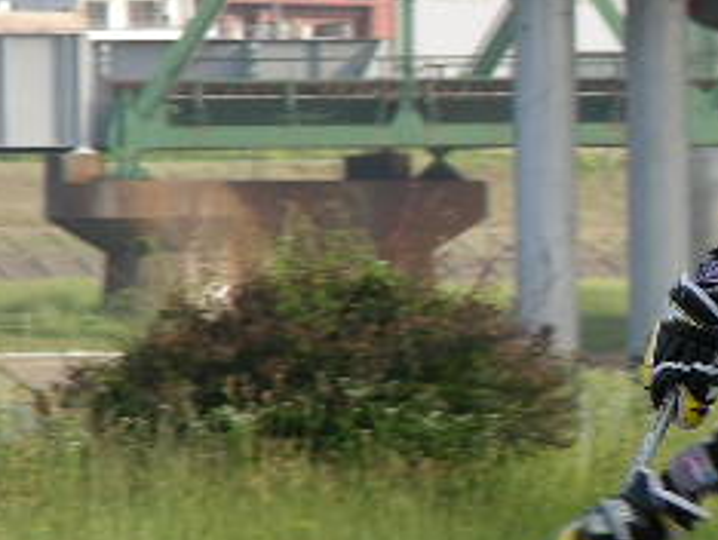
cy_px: 359
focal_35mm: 536
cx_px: 914
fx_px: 11129
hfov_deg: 3.7
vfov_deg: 2.8
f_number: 3.5
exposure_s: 1/142
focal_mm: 32.7
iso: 50
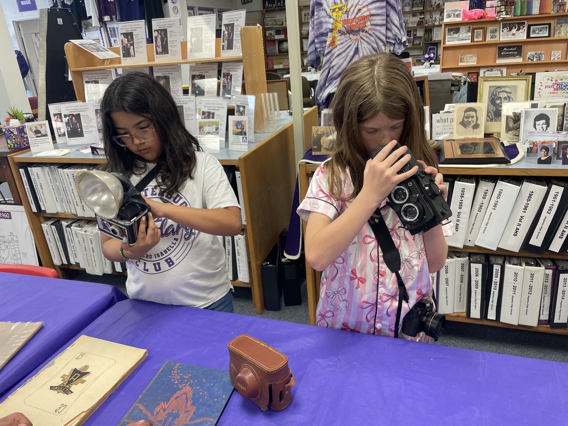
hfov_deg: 67.3
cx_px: 284
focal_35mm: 26
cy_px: 213
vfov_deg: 53.1
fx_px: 427
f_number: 1.6
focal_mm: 4.2
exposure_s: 1/65
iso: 64
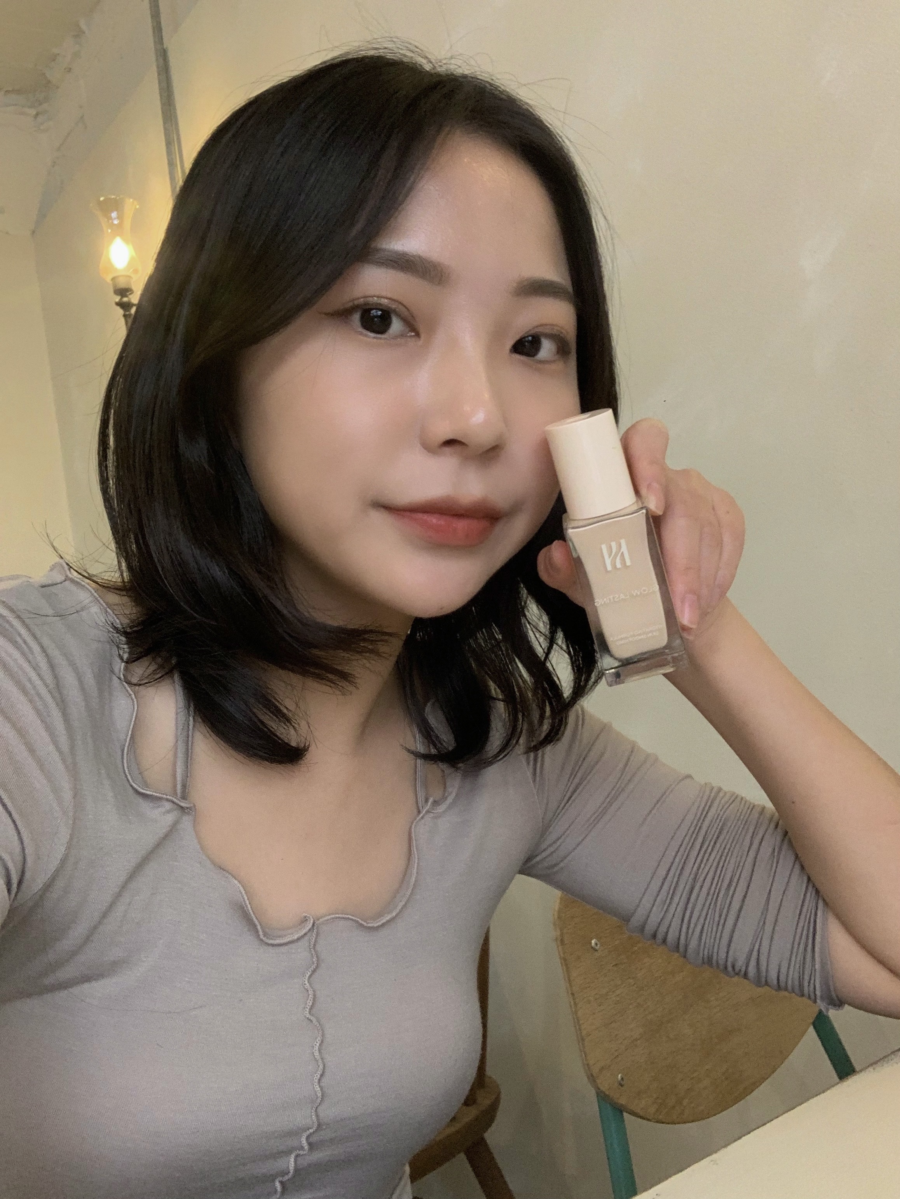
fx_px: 1109
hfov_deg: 44.2
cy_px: 600
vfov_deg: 56.8
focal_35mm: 32
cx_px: 450
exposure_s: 1/40
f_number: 2.2
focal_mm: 2.87
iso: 200
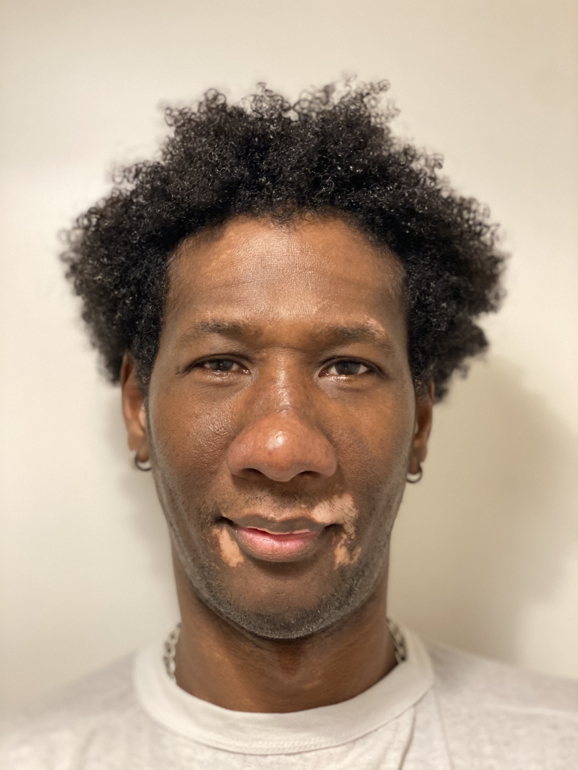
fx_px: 1158
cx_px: 289
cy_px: 385
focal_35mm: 52
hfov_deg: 28.0
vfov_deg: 36.8
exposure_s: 1/20
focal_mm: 6
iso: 400
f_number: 2
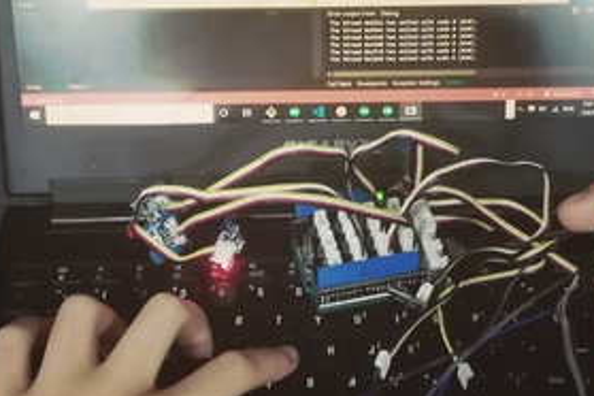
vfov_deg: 18.4
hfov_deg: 27.3
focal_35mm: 74
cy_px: 199
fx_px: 1221
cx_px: 347
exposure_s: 1/24
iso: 400
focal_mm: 3.83
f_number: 2.2
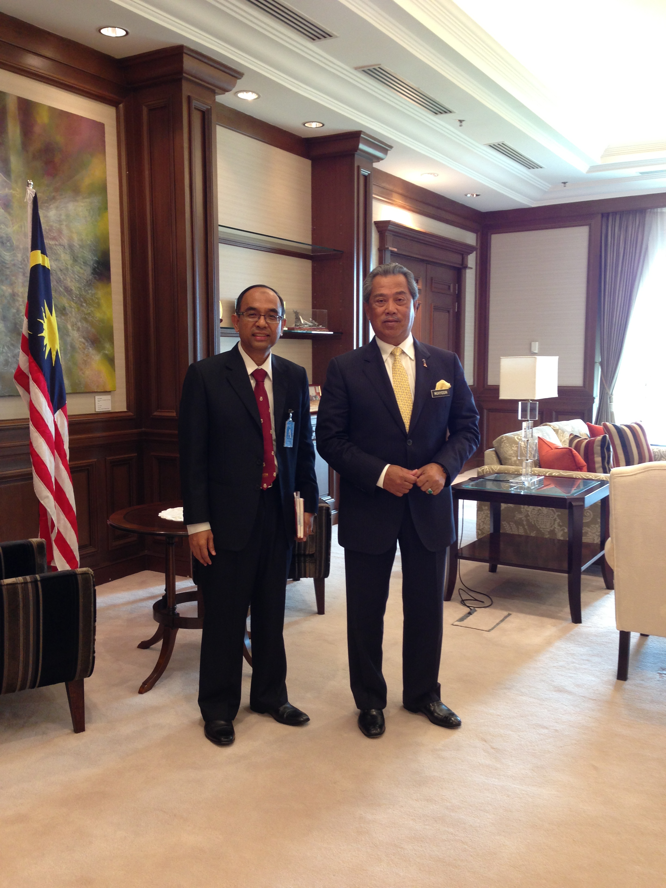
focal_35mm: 33
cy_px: 444
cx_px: 333
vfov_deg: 55.4
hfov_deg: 42.9
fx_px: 847
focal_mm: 4.13
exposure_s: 1/20
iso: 80
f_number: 2.4
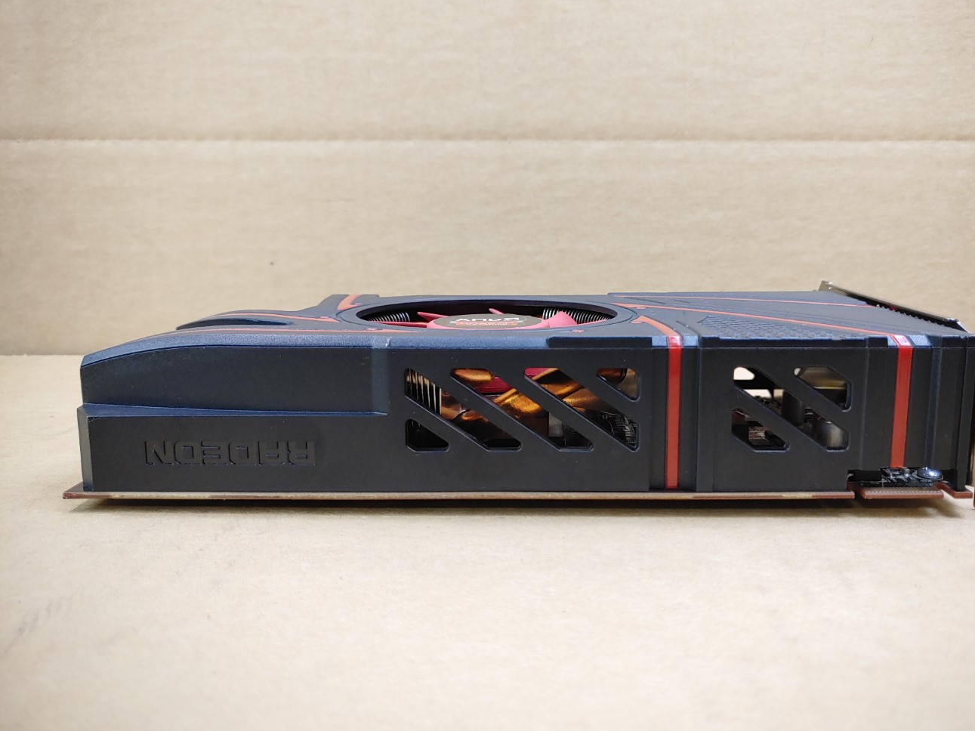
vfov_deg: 48.2
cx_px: 543
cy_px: 375
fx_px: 817
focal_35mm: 29
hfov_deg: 61.5
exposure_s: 1/120
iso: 100
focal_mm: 4.36
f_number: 1.8
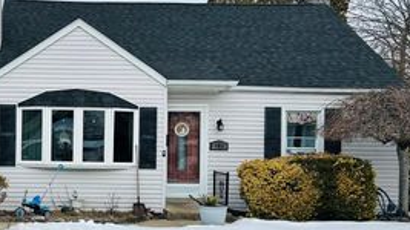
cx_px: 51
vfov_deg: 22.5
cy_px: 153
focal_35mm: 53
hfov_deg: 37.0
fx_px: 576
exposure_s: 1/5319
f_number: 1.5
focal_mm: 5.7
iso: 50
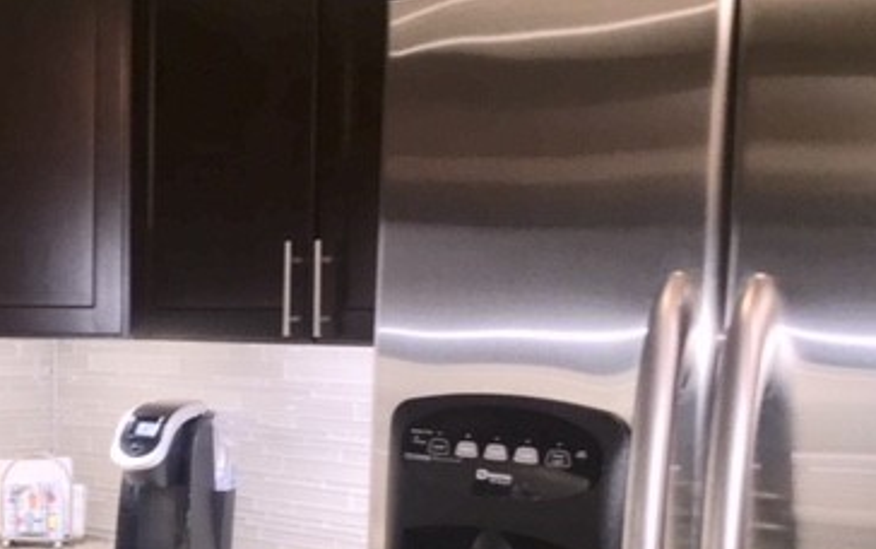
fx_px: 1290
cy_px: 383
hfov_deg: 36.4
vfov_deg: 23.9
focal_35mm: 54
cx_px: 188
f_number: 2.2
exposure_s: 1/30
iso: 64
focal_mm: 4.15
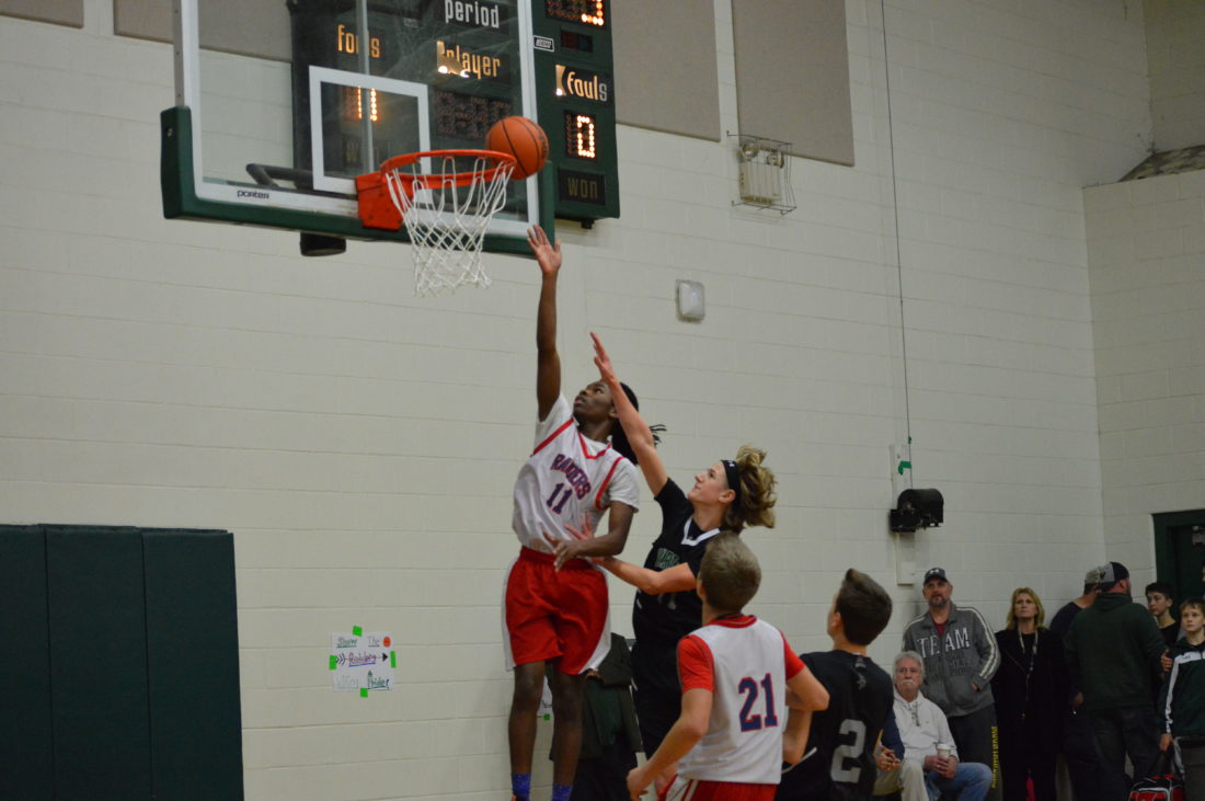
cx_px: 602
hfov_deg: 24.6
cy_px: 400
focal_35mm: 82
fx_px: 2759
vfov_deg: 16.5
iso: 3200
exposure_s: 1/320
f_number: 4
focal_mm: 55
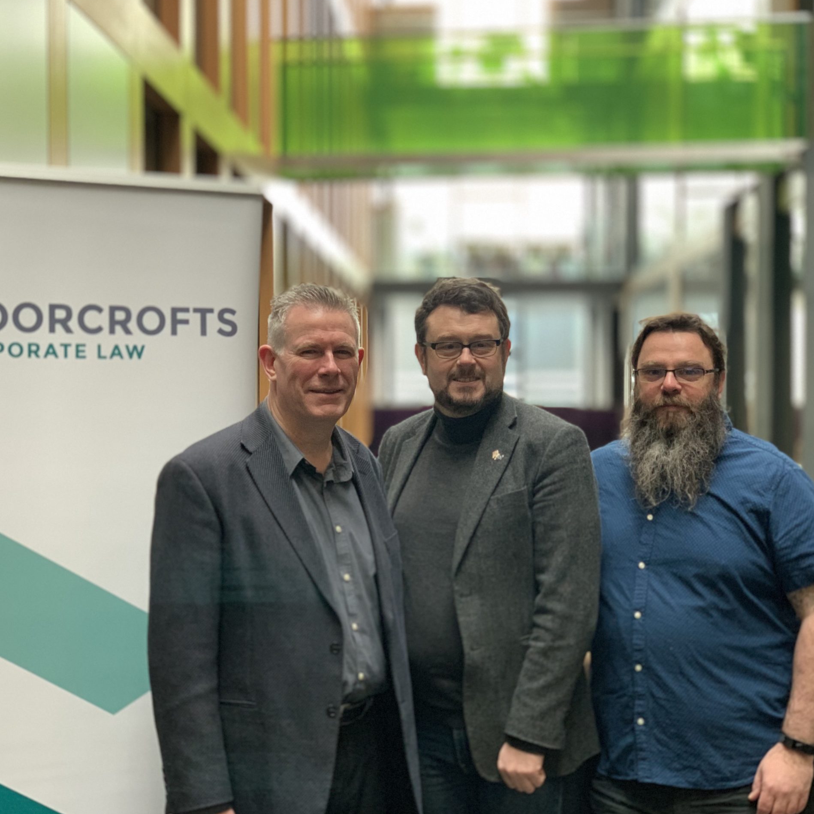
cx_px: 371
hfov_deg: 27.7
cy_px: 406
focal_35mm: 62
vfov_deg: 27.7
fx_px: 1649
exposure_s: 1/60
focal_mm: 6
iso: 160
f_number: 2.4
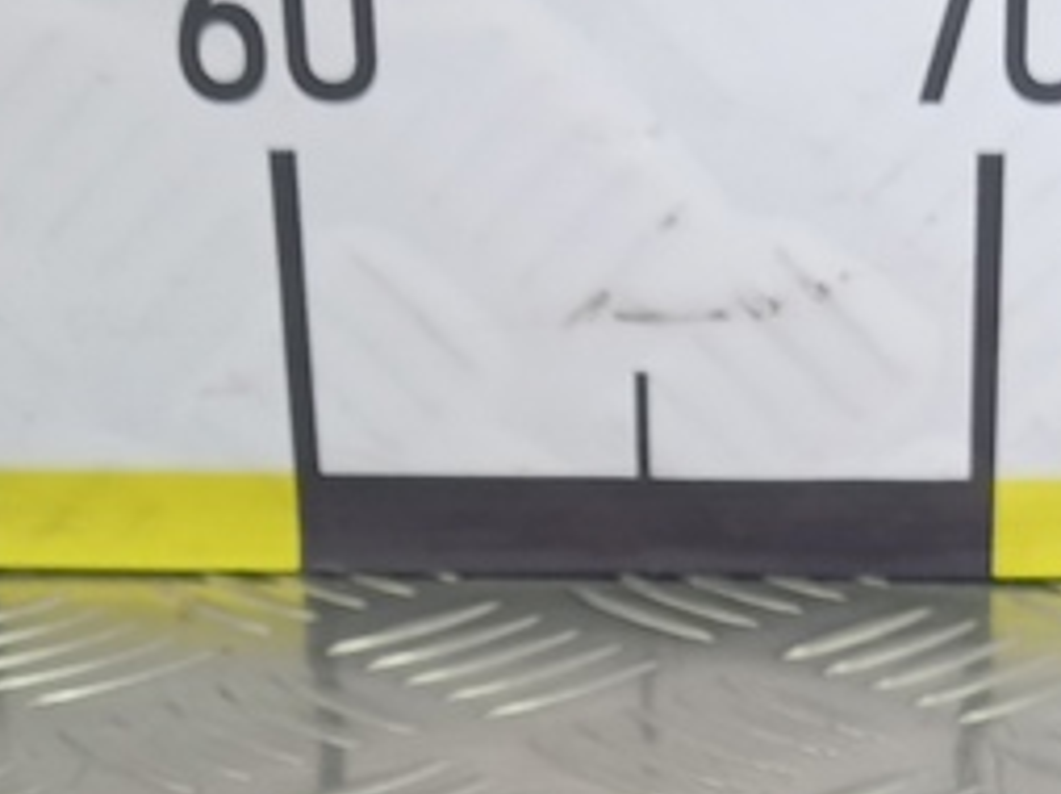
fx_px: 3338
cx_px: 789
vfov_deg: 12.3
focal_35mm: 109
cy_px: 1458
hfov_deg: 18.0
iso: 101
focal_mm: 4.11
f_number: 1.6
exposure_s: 1/50
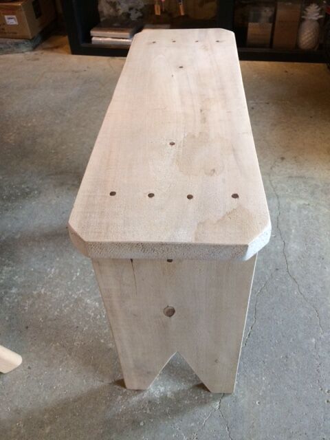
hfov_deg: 48.2
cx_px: 165
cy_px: 220
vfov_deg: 61.7
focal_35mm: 29
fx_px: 369
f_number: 2.2
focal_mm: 4.15
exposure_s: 1/33
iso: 200
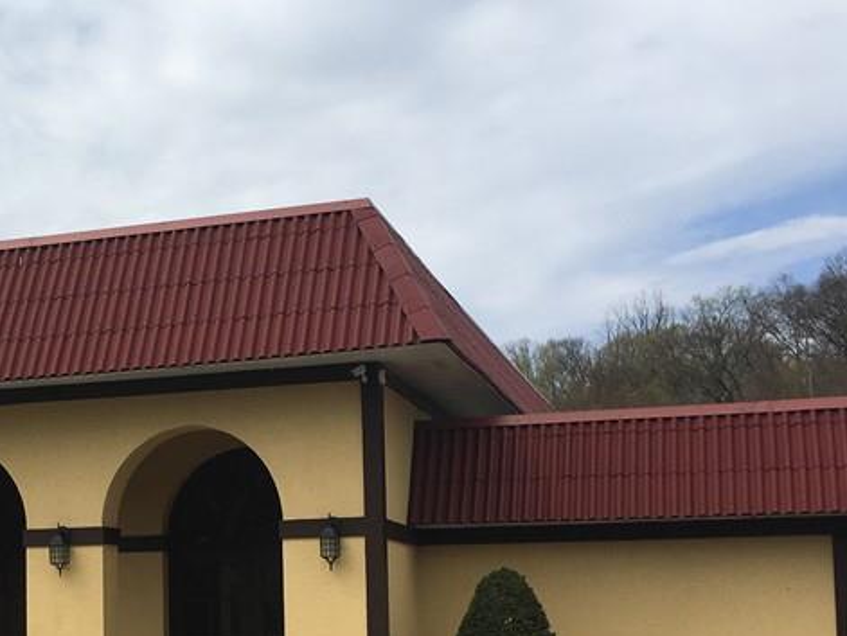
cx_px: 101
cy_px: 516
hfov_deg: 29.6
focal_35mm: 63
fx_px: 1543
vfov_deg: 23.0
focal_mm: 4.15
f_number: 2.2
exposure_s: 1/2747
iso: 25
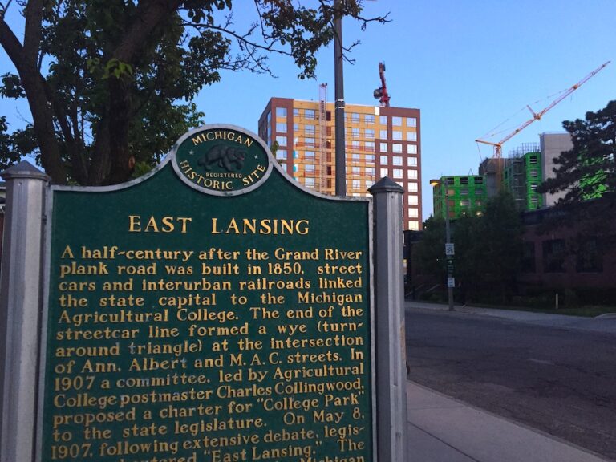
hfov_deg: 61.7
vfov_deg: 48.2
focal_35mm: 29
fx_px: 516
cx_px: 308
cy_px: 231
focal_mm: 4.15
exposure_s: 1/30
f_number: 2.2
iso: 160
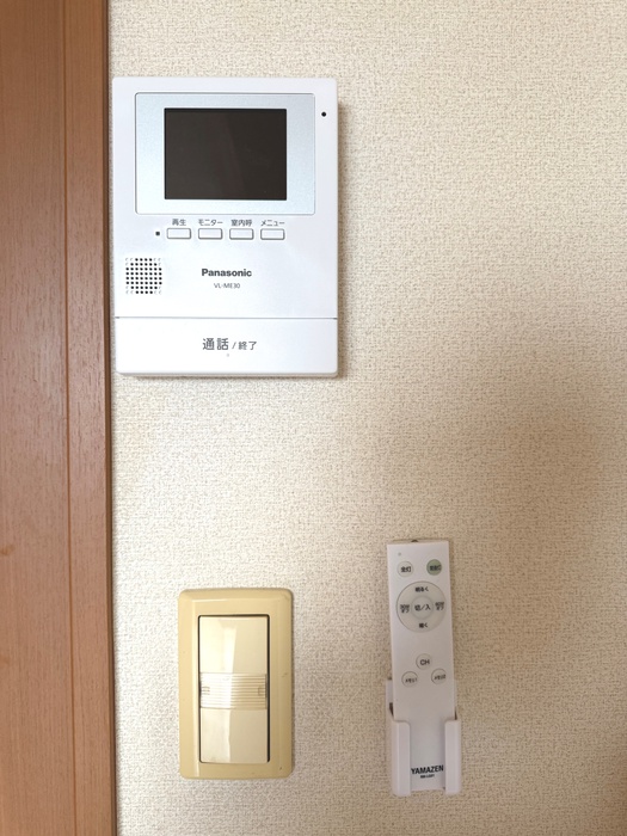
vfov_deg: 71.6
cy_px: 418
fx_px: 580
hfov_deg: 56.8
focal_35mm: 24
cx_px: 314
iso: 160
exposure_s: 1/121
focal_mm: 6.76
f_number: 1.78
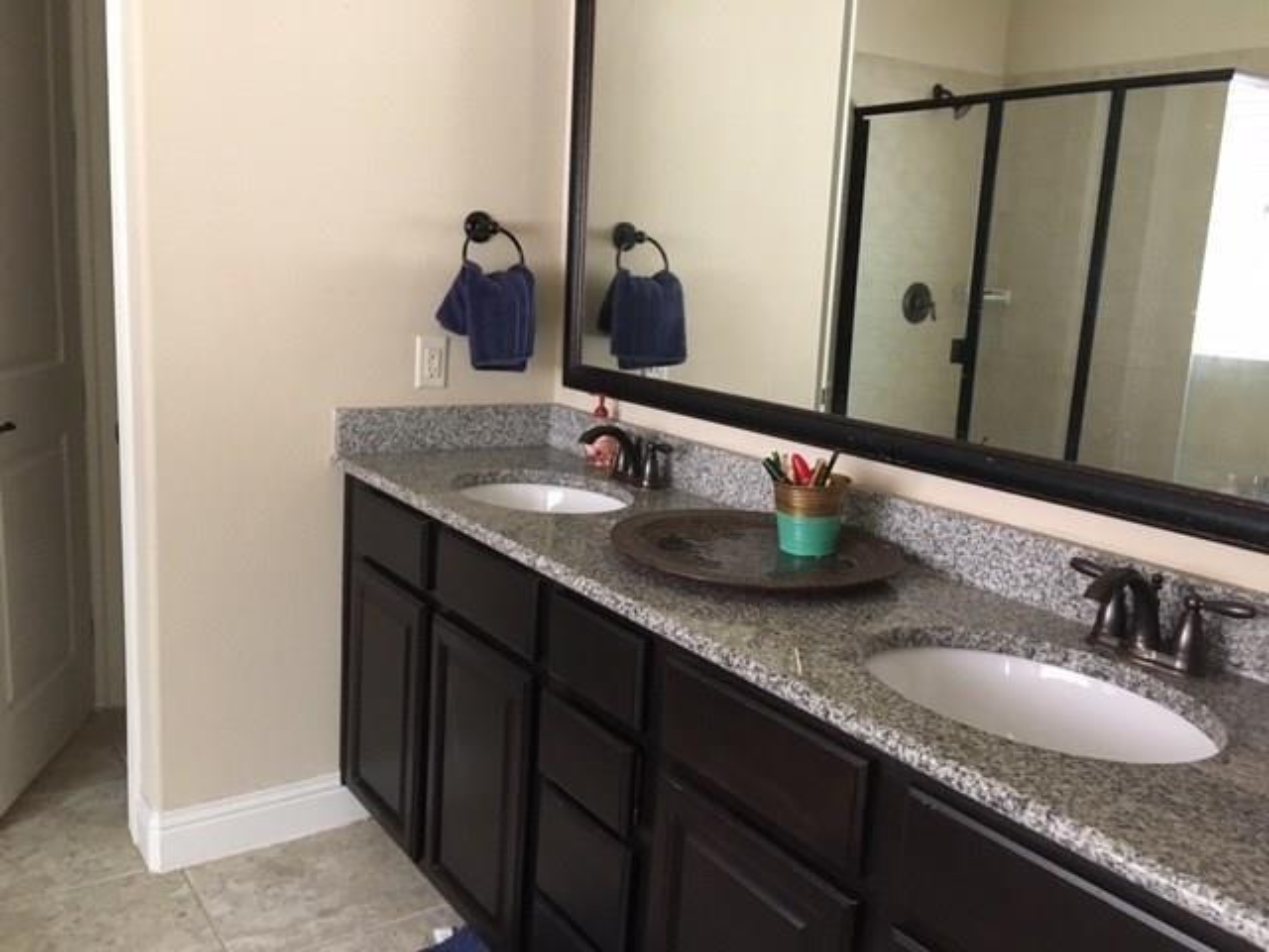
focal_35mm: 29
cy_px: 476
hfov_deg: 61.7
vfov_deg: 48.2
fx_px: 1063
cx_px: 634
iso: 200
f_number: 2.2
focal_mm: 4.15
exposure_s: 1/30
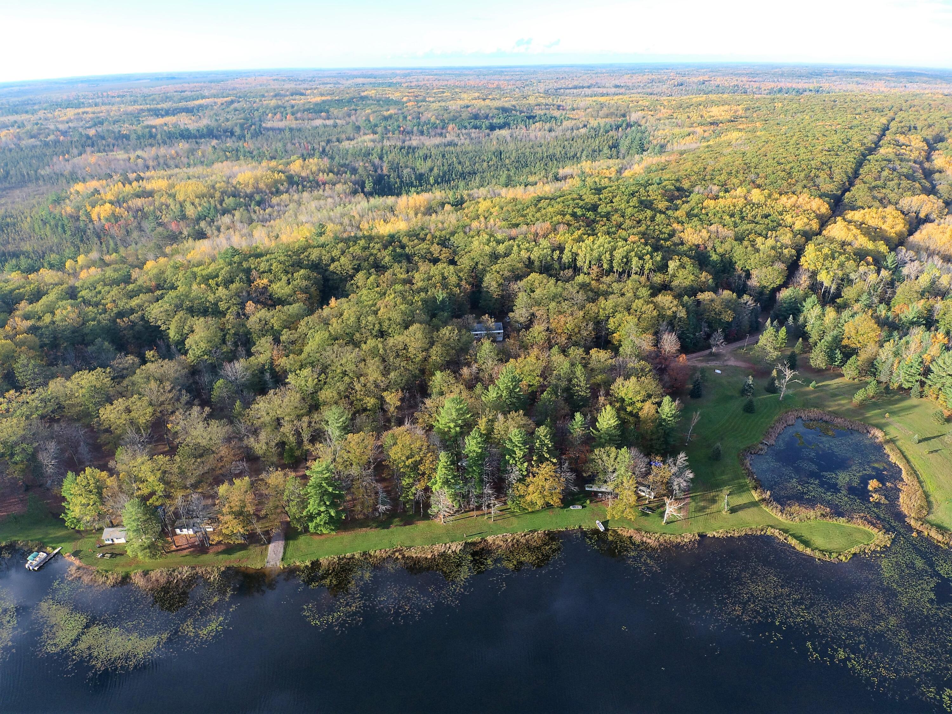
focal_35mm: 17
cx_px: 476
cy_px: 357
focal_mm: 3.15
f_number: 2.8
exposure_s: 1/202
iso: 100
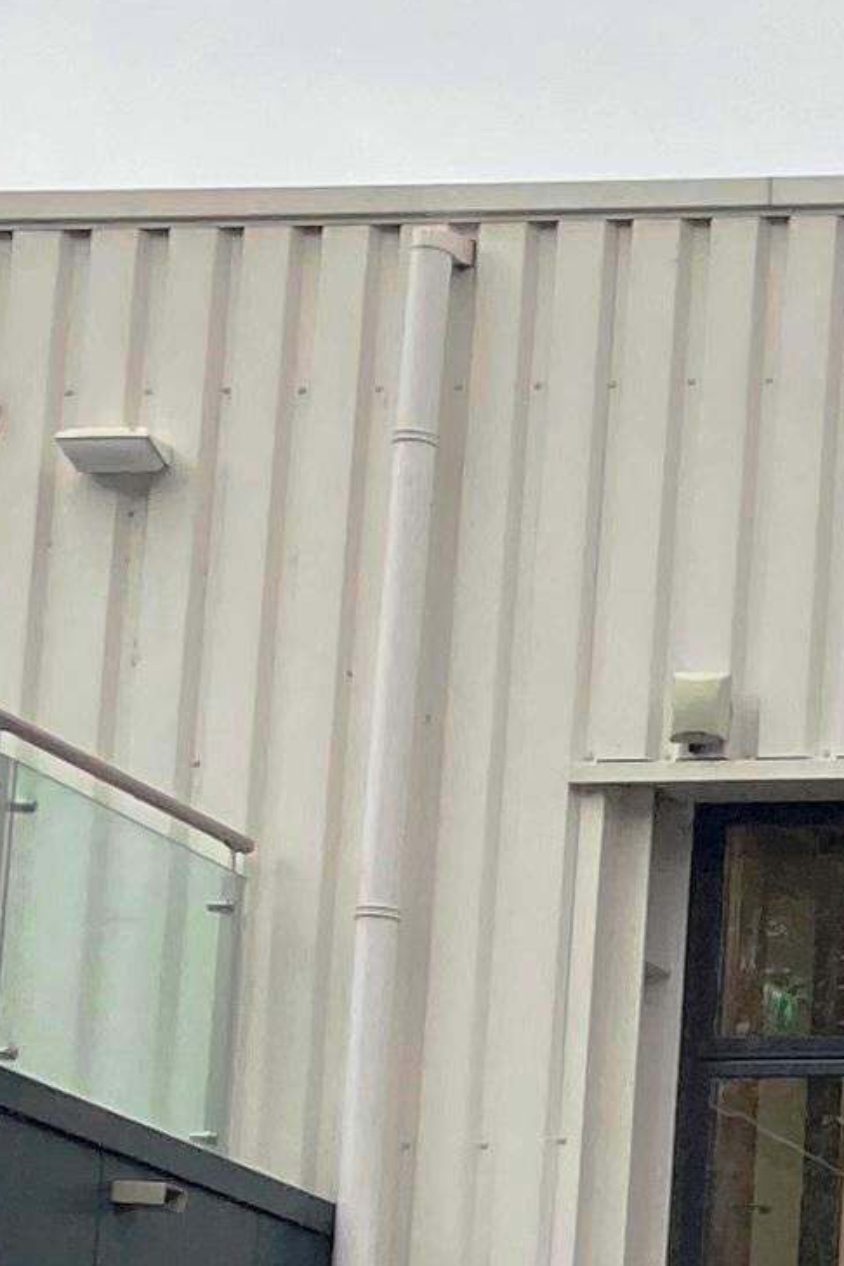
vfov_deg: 12.5
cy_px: 1421
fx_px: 5661
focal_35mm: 161
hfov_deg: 7.3
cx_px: 2732
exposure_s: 1/197
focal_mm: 3.99
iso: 20
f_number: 1.8
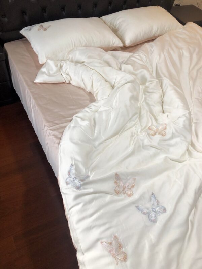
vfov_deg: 63.4
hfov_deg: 49.7
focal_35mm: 28
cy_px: 134
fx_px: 218
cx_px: 101
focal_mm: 3.99
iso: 32
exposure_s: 1/33
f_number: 1.8
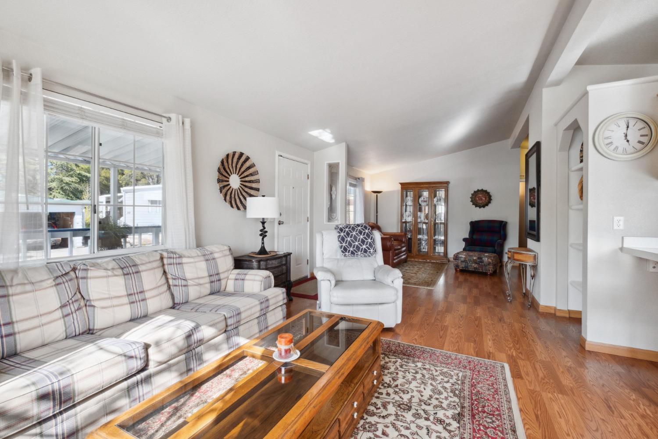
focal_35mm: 15
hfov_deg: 100.4
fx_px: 274
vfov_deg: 77.3
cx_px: 329
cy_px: 220
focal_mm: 10
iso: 640
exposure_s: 1/40
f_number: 9
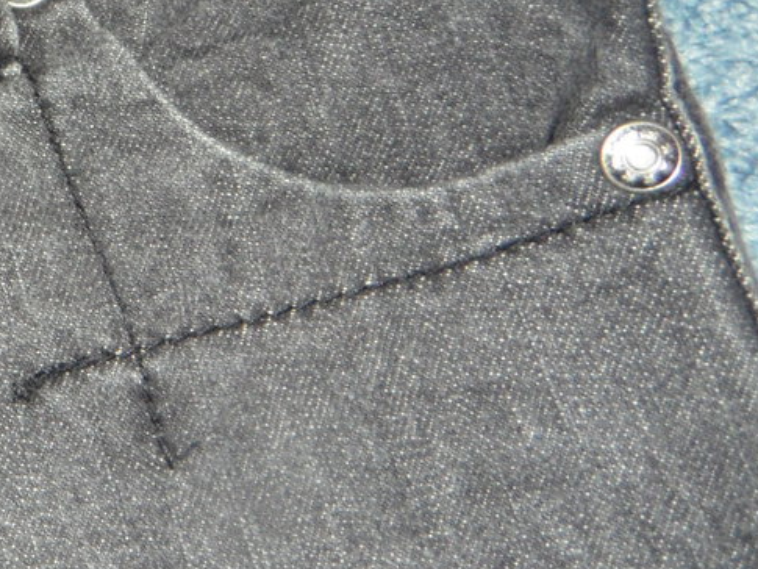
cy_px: 130
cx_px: -268
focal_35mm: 66
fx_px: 1446
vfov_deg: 22.0
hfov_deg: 24.9
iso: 100
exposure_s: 1/10
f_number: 8.2
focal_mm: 4.1
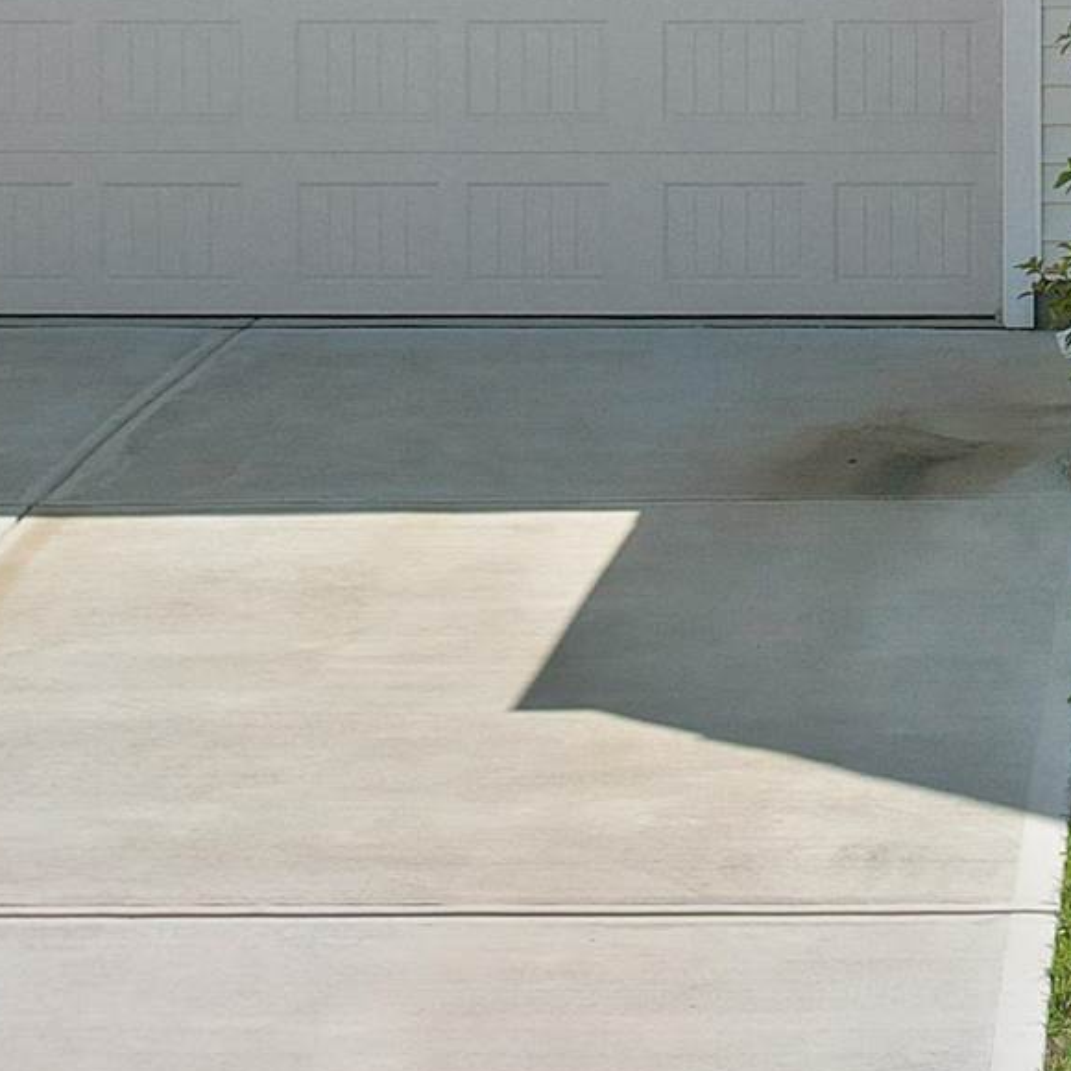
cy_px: -322
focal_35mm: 99
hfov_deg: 17.1
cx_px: 1126
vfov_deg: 16.6
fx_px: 3465
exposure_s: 1/500
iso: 100
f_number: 2.8
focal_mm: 8.38
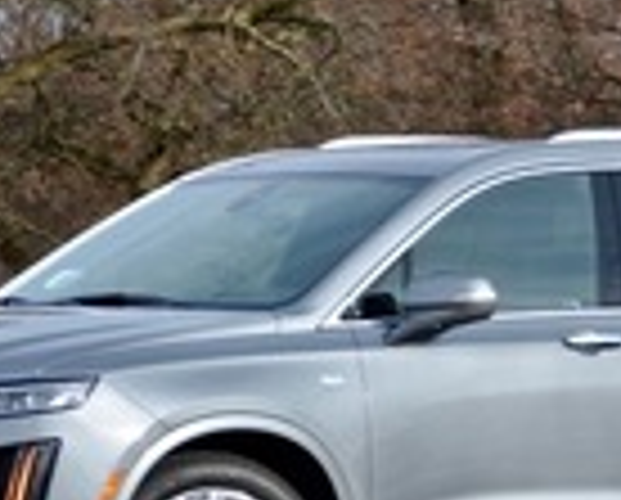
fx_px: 5606
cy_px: 453
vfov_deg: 5.1
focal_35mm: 304
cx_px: 369
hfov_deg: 6.3
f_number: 5
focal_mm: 75
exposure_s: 1/400
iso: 100
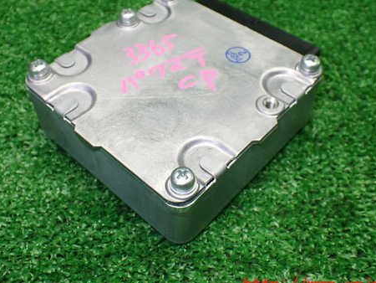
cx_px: 181
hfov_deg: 46.8
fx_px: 435
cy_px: 108
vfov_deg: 35.8
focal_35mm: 40
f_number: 2.3
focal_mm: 5.4
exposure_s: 1/125
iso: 320
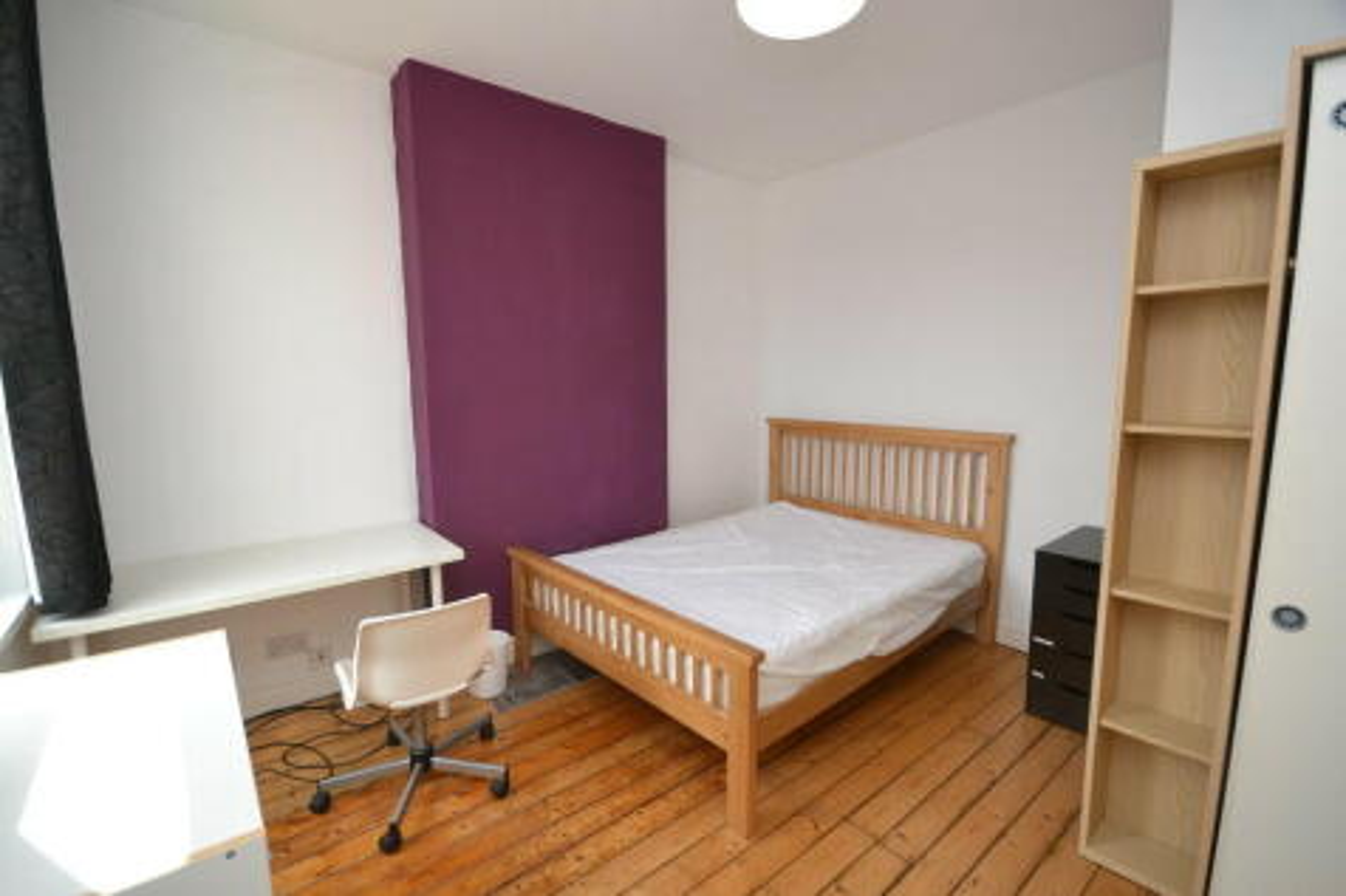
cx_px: 673
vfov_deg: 77.3
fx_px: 561
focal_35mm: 15
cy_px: 448
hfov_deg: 100.4
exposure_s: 1/125
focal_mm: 10
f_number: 5.6
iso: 360
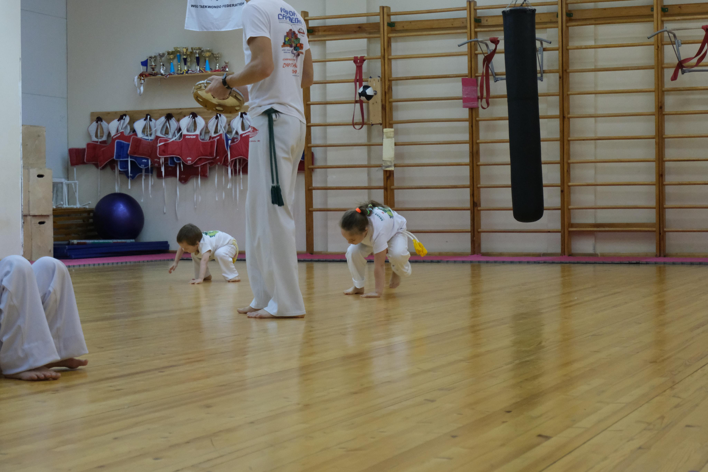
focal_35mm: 68
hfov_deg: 29.7
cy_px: 236
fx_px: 1337
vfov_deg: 20.0
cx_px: 354
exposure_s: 1/320
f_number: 5.6
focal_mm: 45
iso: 6400
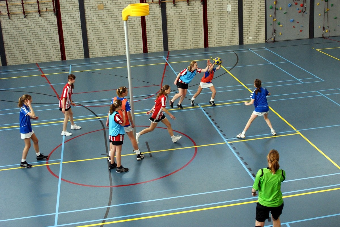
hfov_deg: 46.4
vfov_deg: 31.9
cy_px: 114
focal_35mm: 42
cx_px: 170
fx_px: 397
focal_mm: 28
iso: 800
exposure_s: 1/200
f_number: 4.5
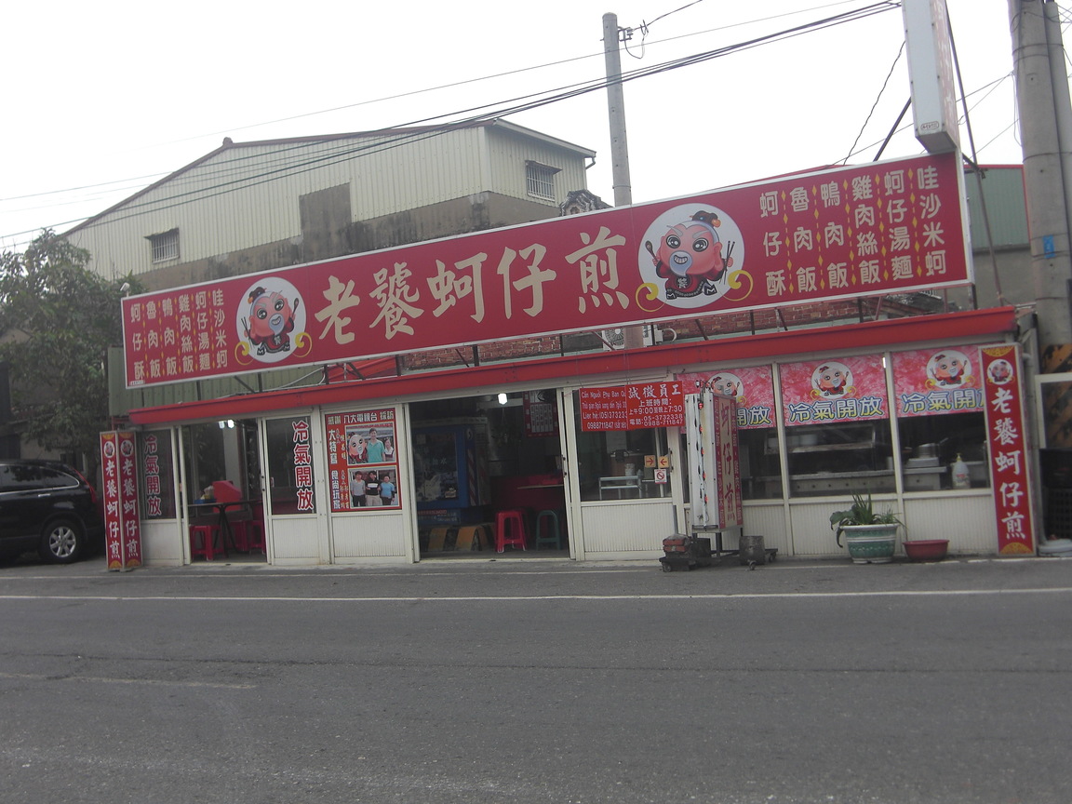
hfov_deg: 47.9
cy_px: 402
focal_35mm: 39
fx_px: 1208
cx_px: 536
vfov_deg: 36.8
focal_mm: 6.9
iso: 50
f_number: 3
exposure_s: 1/400
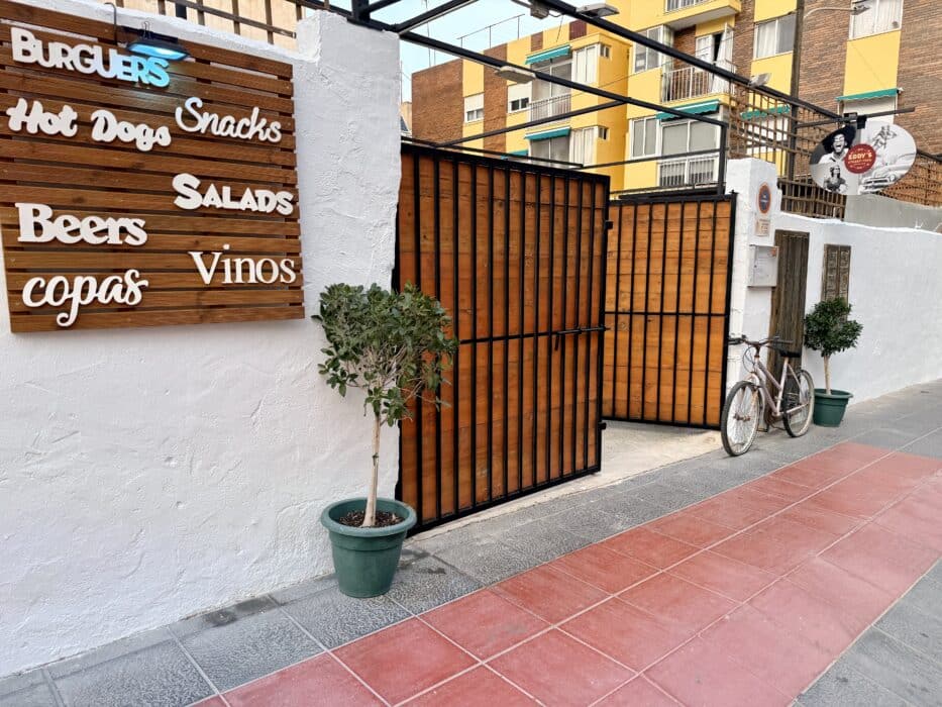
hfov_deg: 71.6
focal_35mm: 24
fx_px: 653
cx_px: 471
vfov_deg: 56.8
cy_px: 354
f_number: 1.78
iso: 80
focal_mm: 6.76
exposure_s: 1/216
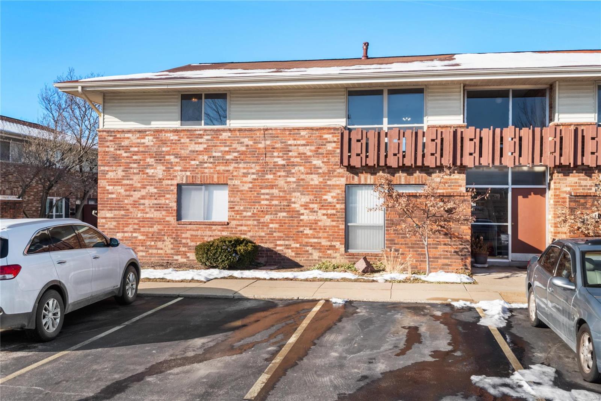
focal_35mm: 36
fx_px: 601
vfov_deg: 36.9
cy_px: 200
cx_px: 300
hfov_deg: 53.1
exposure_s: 1/250
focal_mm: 18
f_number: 10
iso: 400
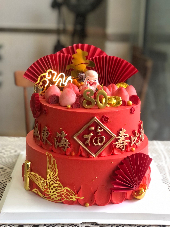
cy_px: 114
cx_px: 85
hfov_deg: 25.7
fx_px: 373
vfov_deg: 33.8
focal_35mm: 57
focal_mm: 6.6
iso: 125
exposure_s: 1/30
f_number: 2.8
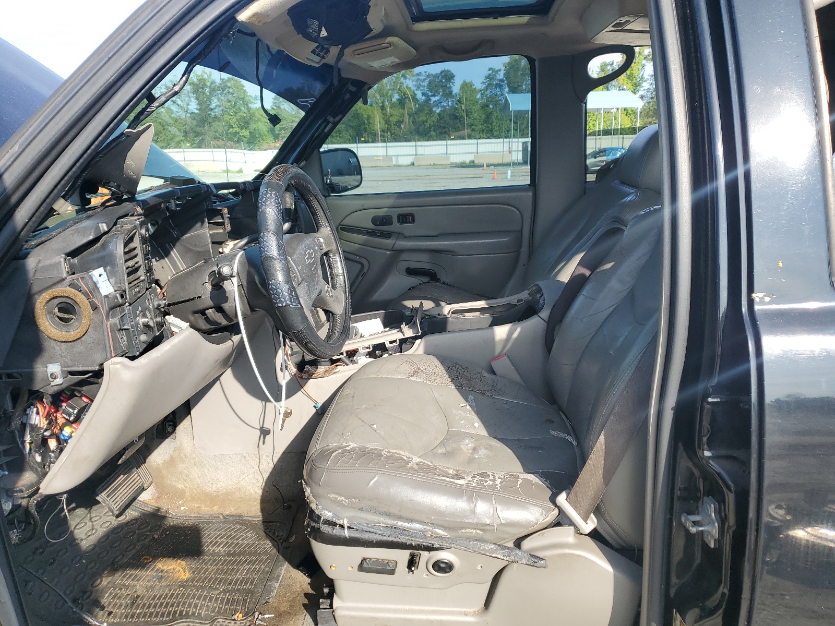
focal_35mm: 26
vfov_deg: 53.1
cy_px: 313
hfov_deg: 67.3
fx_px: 627
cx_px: 418
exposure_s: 1/909
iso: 50
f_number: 1.5
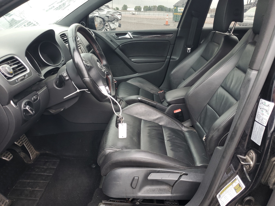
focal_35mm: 26
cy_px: 103
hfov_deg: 67.3
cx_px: 138
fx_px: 207
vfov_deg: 53.1
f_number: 1.5
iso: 62
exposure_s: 1/60.2
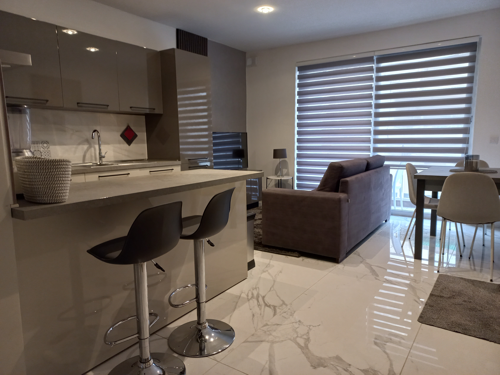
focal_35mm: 25
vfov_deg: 54.9
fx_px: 361
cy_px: 188
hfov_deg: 69.4
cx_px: 250
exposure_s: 1/33
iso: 250
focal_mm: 4.6
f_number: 1.8
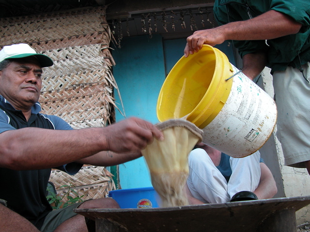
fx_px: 313
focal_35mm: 35
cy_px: 116
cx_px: 155
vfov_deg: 40.7
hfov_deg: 52.6
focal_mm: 8.9
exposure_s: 1/14.1
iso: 100
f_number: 2.8
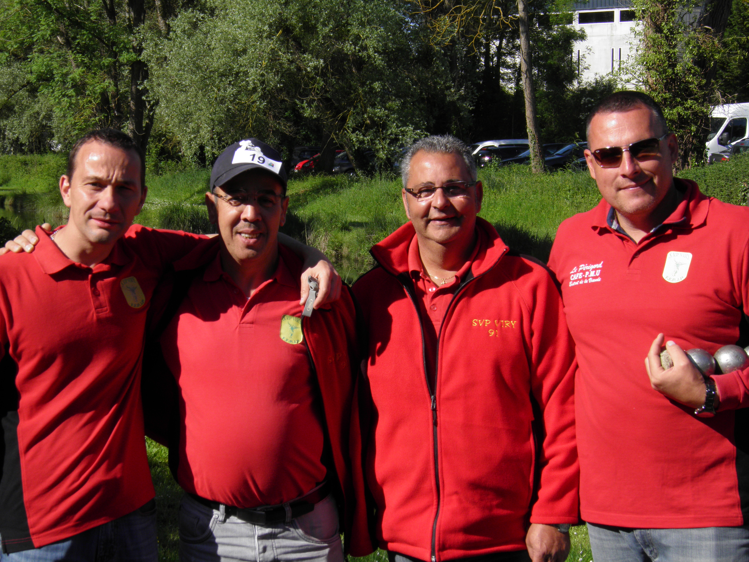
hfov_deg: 23.3
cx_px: 374
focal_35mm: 84
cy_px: 281
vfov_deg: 17.6
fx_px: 1818
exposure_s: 1/250
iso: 50
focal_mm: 15.2
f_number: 5.6
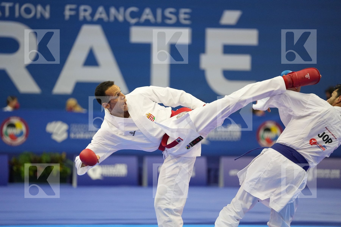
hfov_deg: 12.0
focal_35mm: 171
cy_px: 114
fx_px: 1620
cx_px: 170
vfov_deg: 8.0
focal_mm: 171
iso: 3200
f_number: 2.8
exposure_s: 1/1000
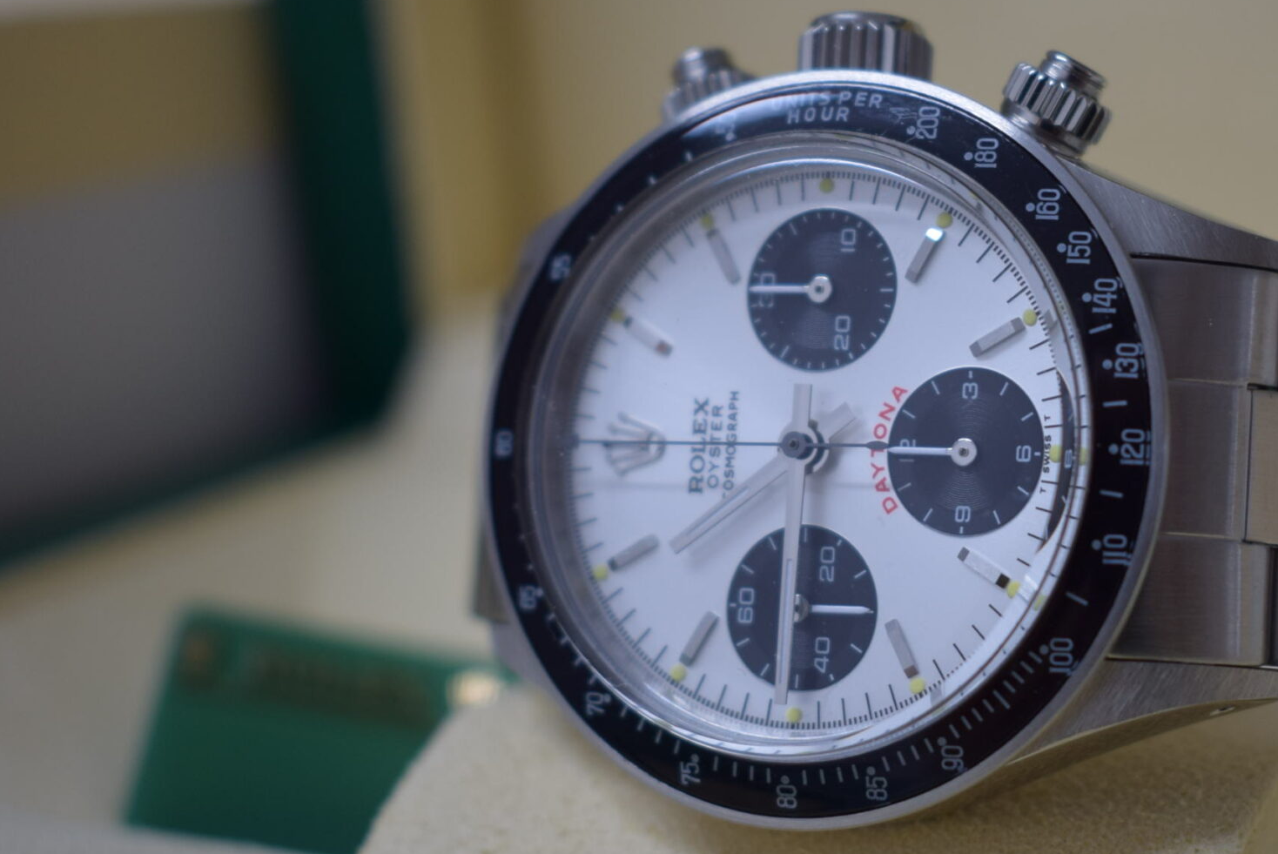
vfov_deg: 18.0
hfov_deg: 26.3
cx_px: 973
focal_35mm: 76
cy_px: 418
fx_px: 2695
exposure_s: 1/60
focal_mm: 29
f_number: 4.2
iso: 320
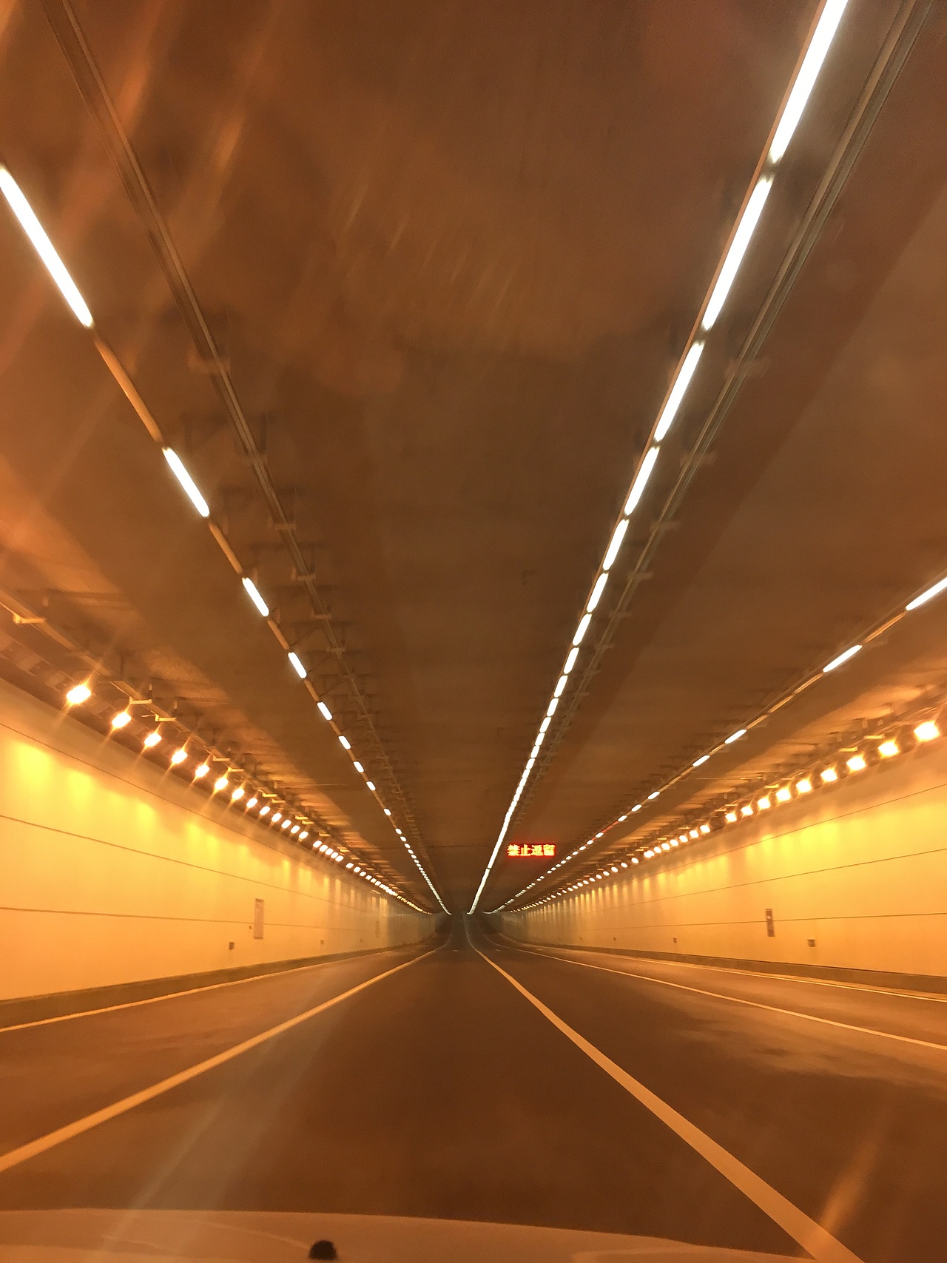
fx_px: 1058
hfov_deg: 48.2
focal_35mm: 29
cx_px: 474
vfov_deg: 61.7
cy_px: 632
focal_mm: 4.15
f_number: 2.2
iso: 80
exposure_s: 1/33
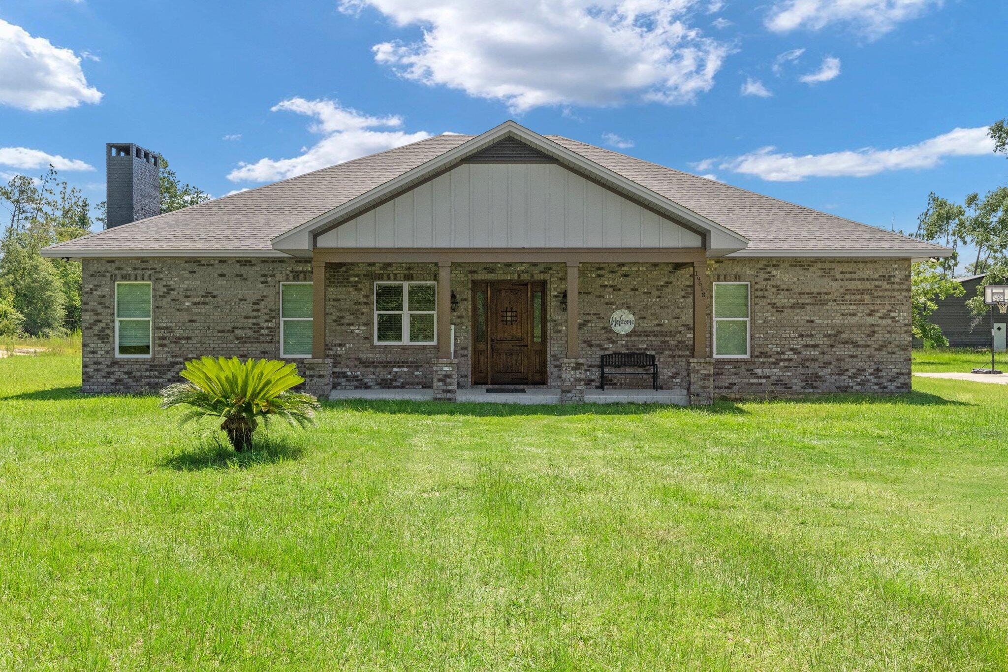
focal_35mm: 36
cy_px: 336
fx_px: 1008
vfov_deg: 36.9
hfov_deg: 53.1
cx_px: 504
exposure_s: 1/1000
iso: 1000
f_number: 9
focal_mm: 24
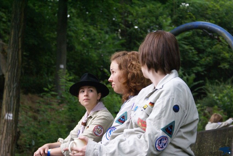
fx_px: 680
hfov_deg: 19.4
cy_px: 78
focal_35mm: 105
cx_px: 116
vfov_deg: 13.1
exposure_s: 1/160
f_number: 5.6
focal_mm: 70
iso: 800
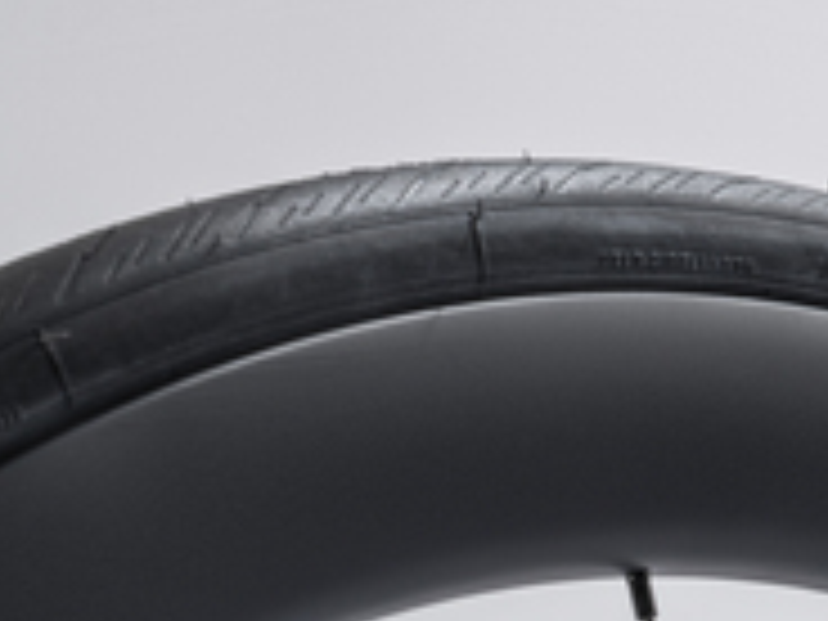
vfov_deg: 6.3
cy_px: -16
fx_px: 5597
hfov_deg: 8.2
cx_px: 1354
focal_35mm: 234
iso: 100
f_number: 16
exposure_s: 1/160
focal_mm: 70
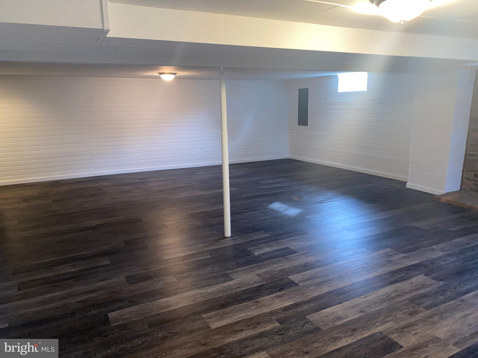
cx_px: 239
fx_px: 359
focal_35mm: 26
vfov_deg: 53.1
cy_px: 179
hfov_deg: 67.3
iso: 50
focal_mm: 4.25
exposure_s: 1/15
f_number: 1.8
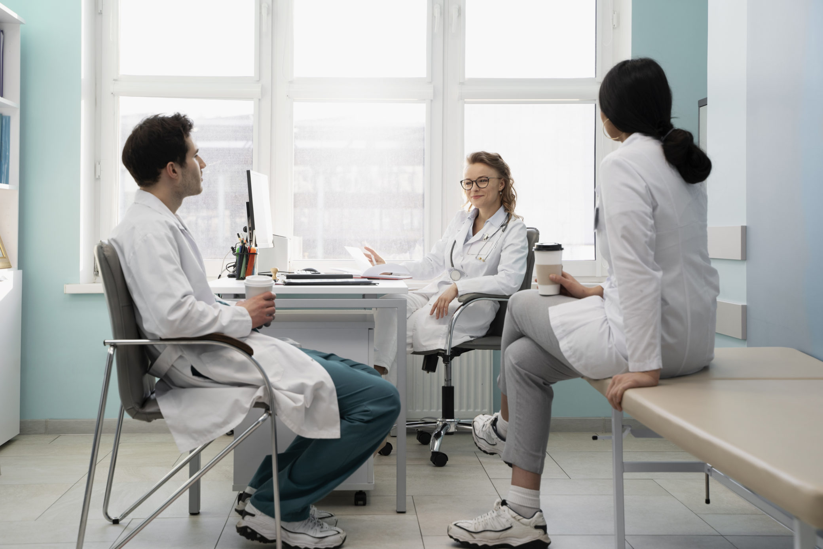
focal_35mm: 56
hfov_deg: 35.6
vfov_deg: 24.2
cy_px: 274
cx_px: 412
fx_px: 1280
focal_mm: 56
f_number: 4.5
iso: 200
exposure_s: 1/100
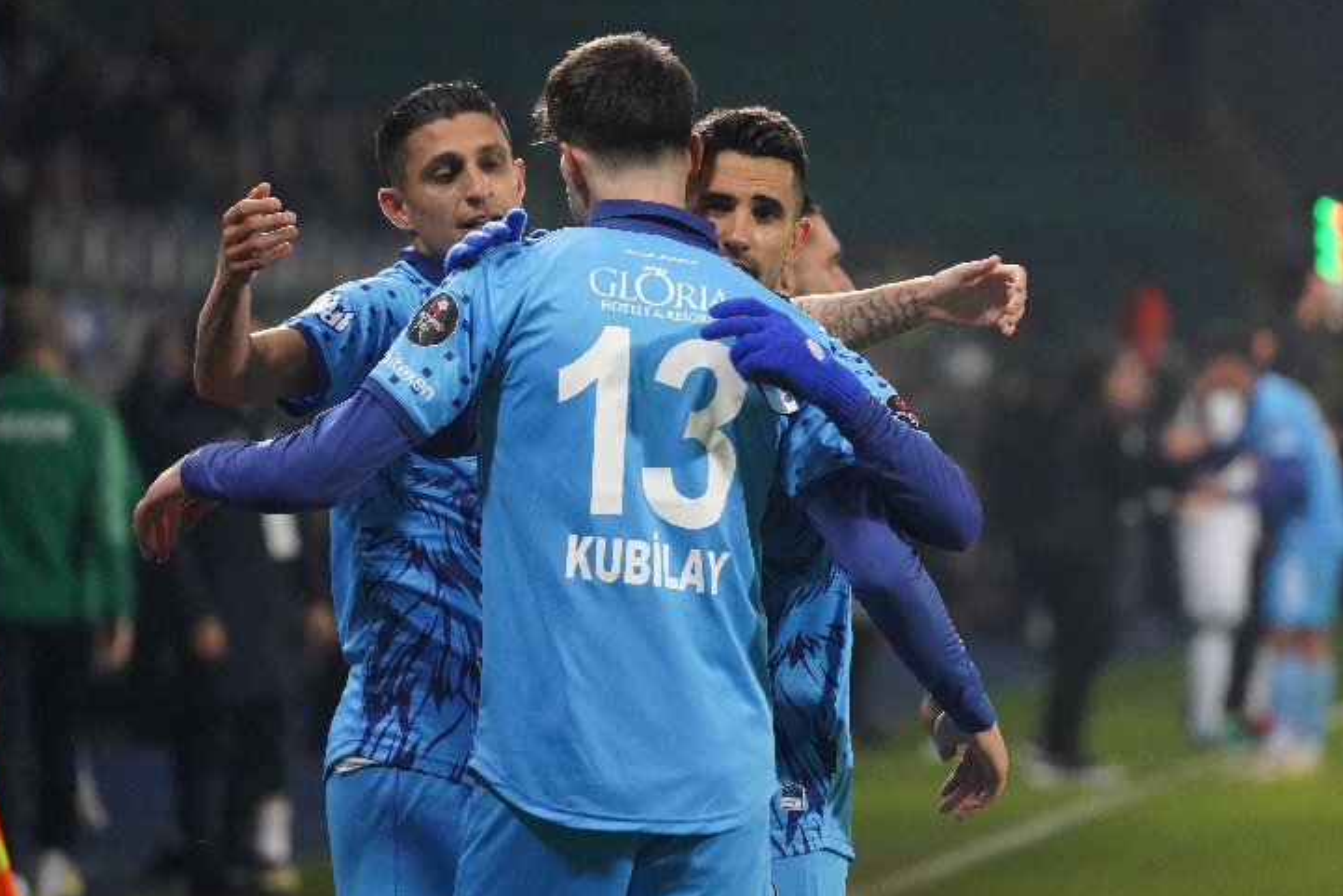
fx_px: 12536
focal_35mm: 336
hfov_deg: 6.1
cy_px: 487
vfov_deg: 4.1
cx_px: 691
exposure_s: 1/1600
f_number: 5.6
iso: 12800
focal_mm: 303
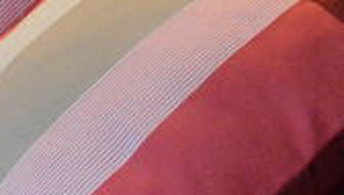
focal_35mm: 168
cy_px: -7
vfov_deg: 7.2
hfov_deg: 12.7
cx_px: 25
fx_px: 1534
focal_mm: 18
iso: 3200
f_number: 3.5
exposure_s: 1/50
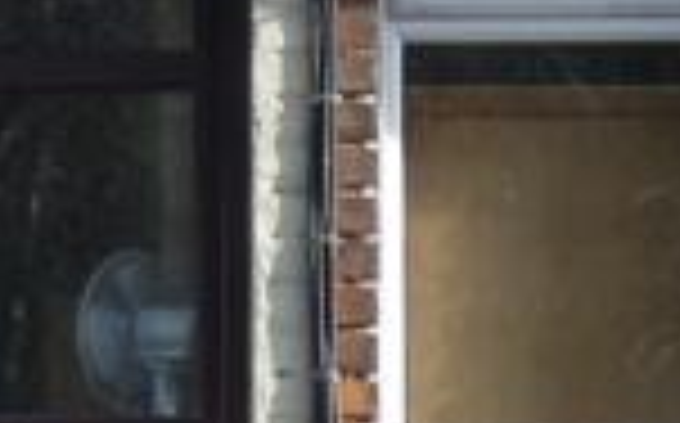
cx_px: -797
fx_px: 5054
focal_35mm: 273
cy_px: 526
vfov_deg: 4.8
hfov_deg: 7.3
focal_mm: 6.8
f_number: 3.5
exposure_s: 1/250
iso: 80
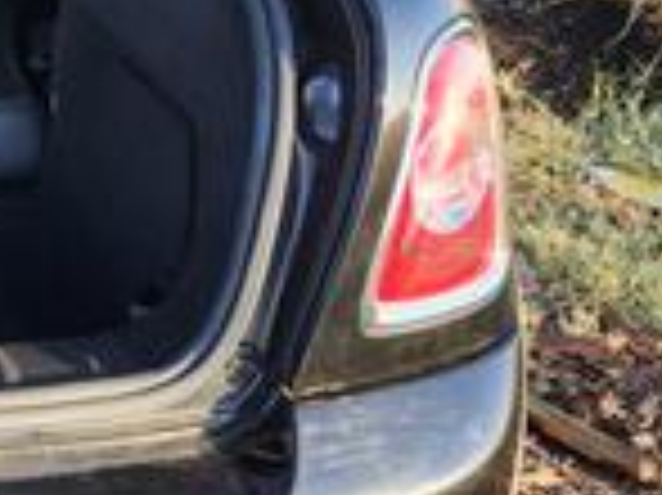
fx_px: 1510
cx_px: -266
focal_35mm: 79
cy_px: 36
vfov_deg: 18.3
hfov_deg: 21.6
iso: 32
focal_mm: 5.54
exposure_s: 1/180
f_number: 1.8
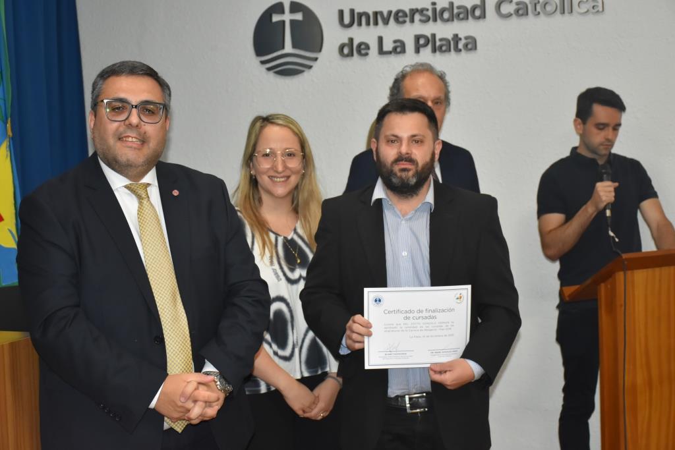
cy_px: 225
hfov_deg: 28.1
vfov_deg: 18.9
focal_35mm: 72
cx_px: 338
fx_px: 1350
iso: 1600
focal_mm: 48
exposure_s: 1/100
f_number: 5.6
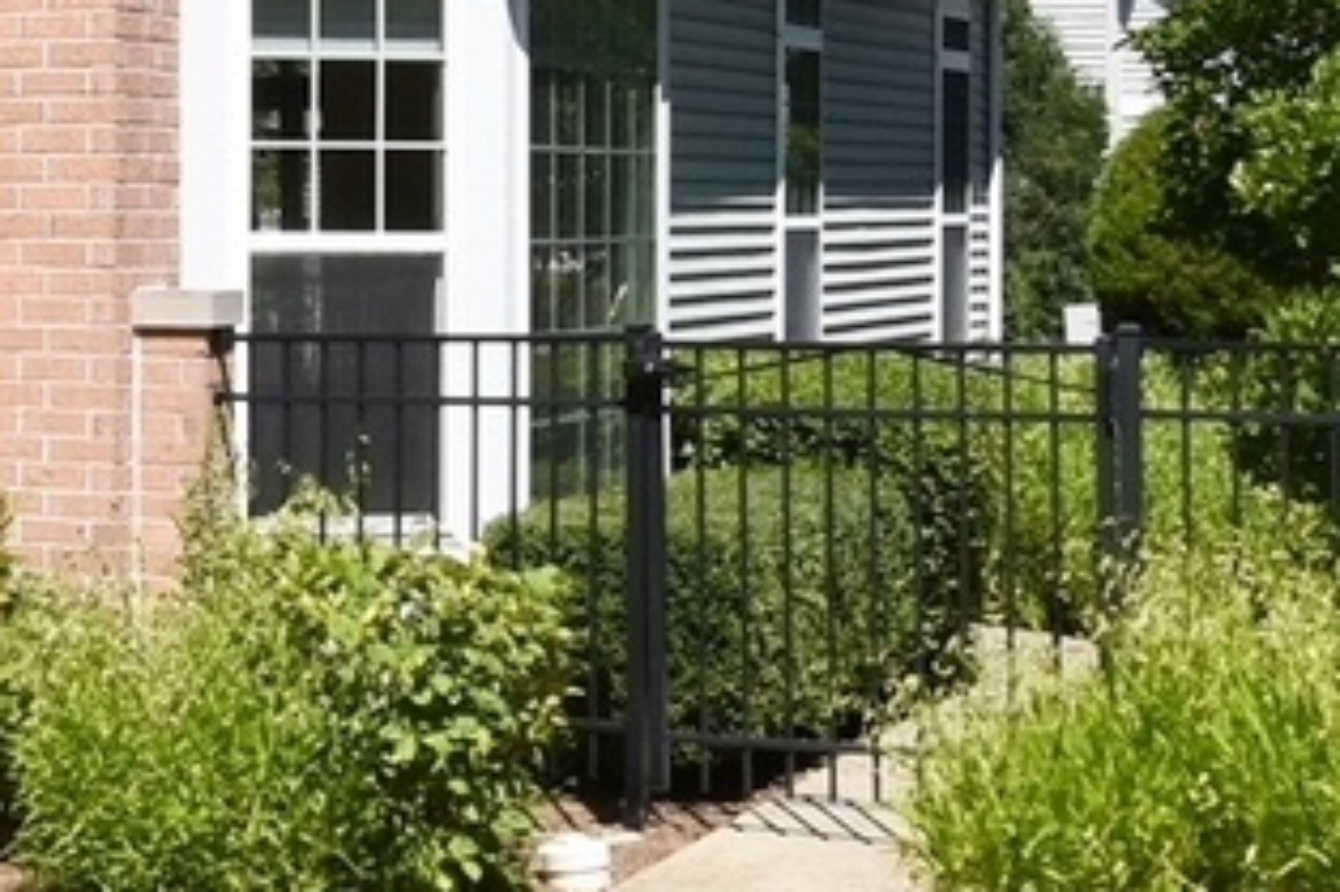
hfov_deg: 20.0
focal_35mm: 93
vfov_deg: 14.6
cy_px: 149
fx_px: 3460
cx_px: -418
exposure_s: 1/400
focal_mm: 12
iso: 200
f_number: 10
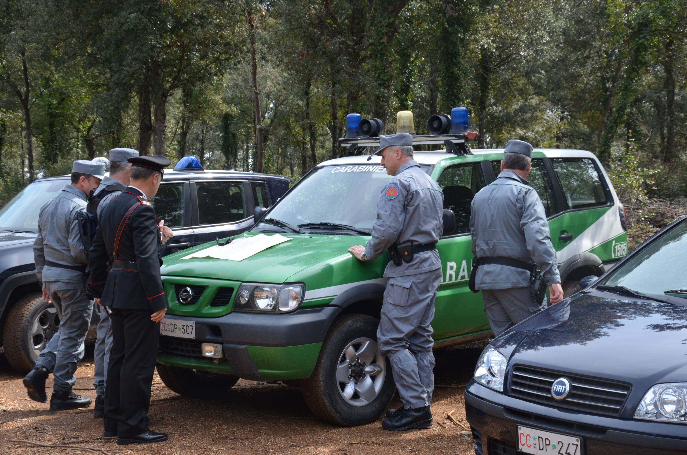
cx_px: 344
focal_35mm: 63
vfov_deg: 21.5
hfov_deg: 32.0
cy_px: 228
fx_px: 1200
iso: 200
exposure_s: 1/200
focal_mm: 42
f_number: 8
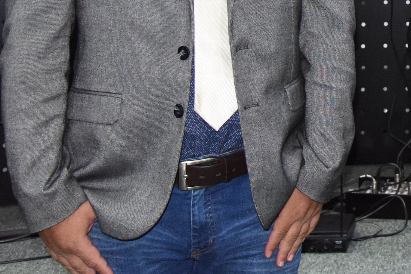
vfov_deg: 11.2
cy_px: -90
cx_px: 594
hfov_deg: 15.9
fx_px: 1358
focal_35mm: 119
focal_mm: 38
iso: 6400
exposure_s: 1/80
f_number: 5
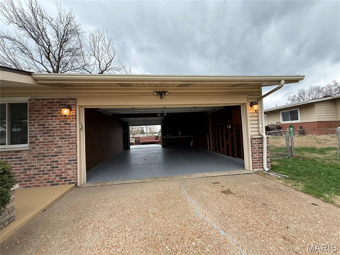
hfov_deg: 102.1
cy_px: 128
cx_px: 170
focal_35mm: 14
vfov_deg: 85.7
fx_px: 138
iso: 50
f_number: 2.2
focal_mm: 2.22
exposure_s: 1/99
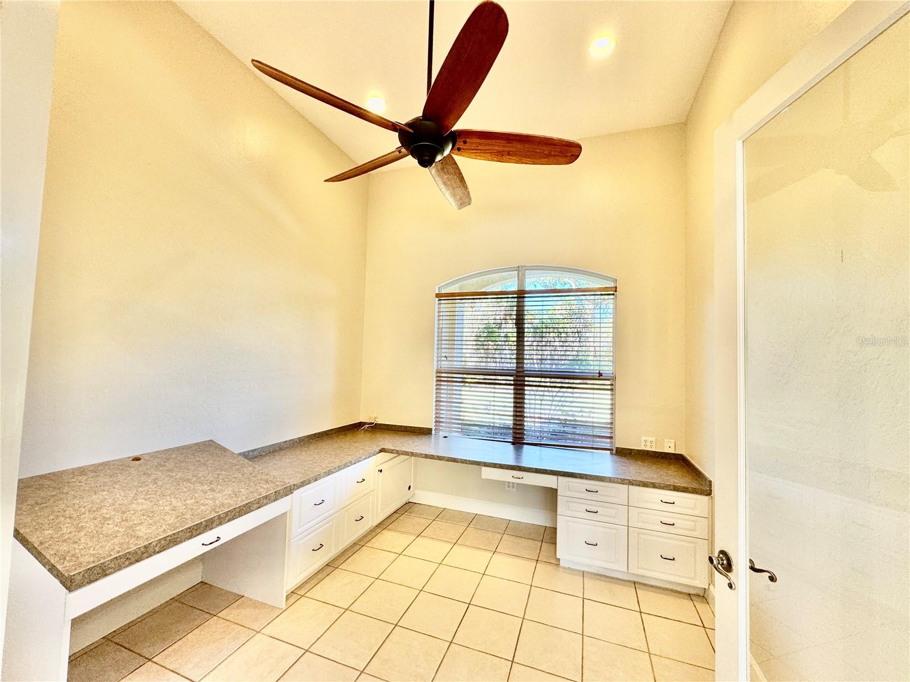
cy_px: 341
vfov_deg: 85.7
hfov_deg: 102.1
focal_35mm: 14
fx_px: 368
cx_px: 455
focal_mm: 2.22
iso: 125
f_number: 2.2
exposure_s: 1/120
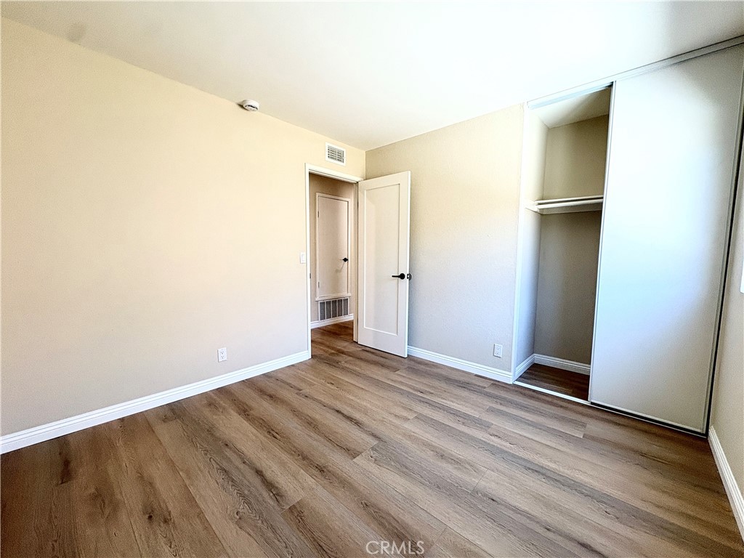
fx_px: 301
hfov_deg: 102.1
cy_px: 279
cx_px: 372
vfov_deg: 85.7
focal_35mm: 14
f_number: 2.2
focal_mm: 2.22
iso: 125
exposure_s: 1/120
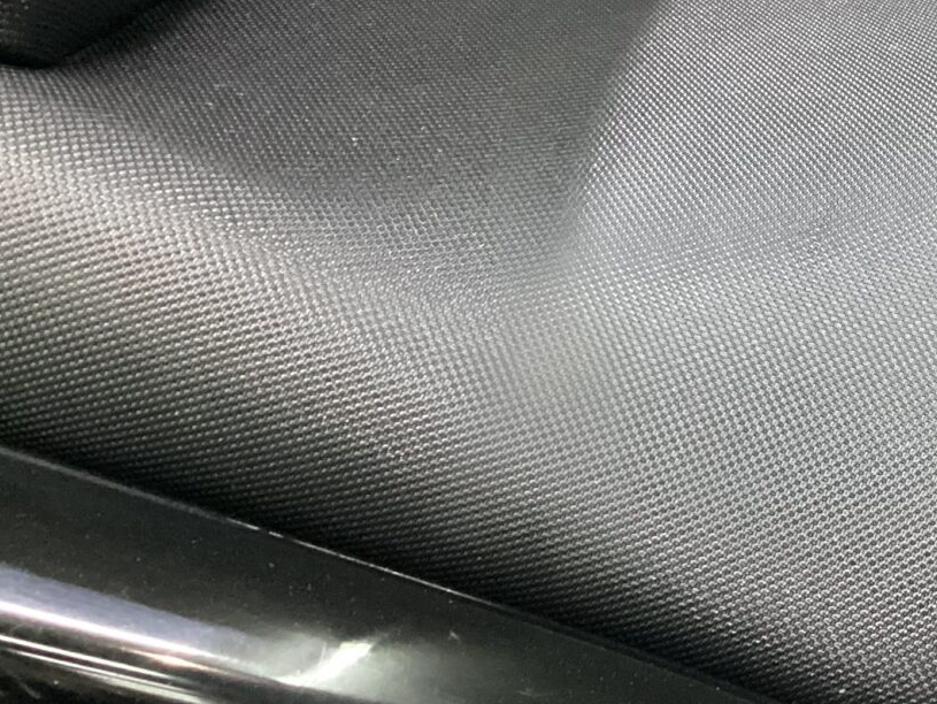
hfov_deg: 24.6
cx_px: 1065
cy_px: 290
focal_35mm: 73
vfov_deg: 20.2
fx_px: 1977
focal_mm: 3.3
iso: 400
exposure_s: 1/30
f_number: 2.4
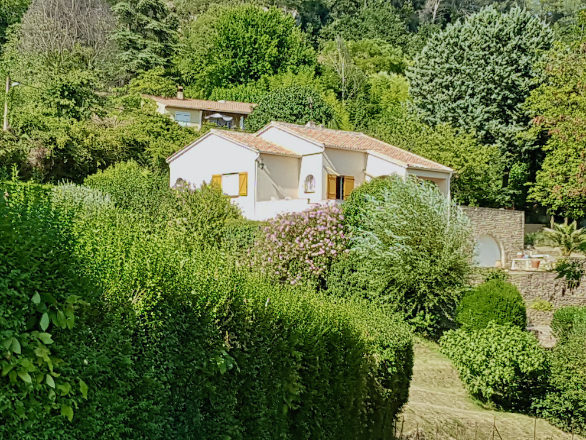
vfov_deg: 53.1
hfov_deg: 67.3
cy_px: 220
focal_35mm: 26
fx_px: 440
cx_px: 293
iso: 40
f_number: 1.7
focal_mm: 4.2
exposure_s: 1/1628
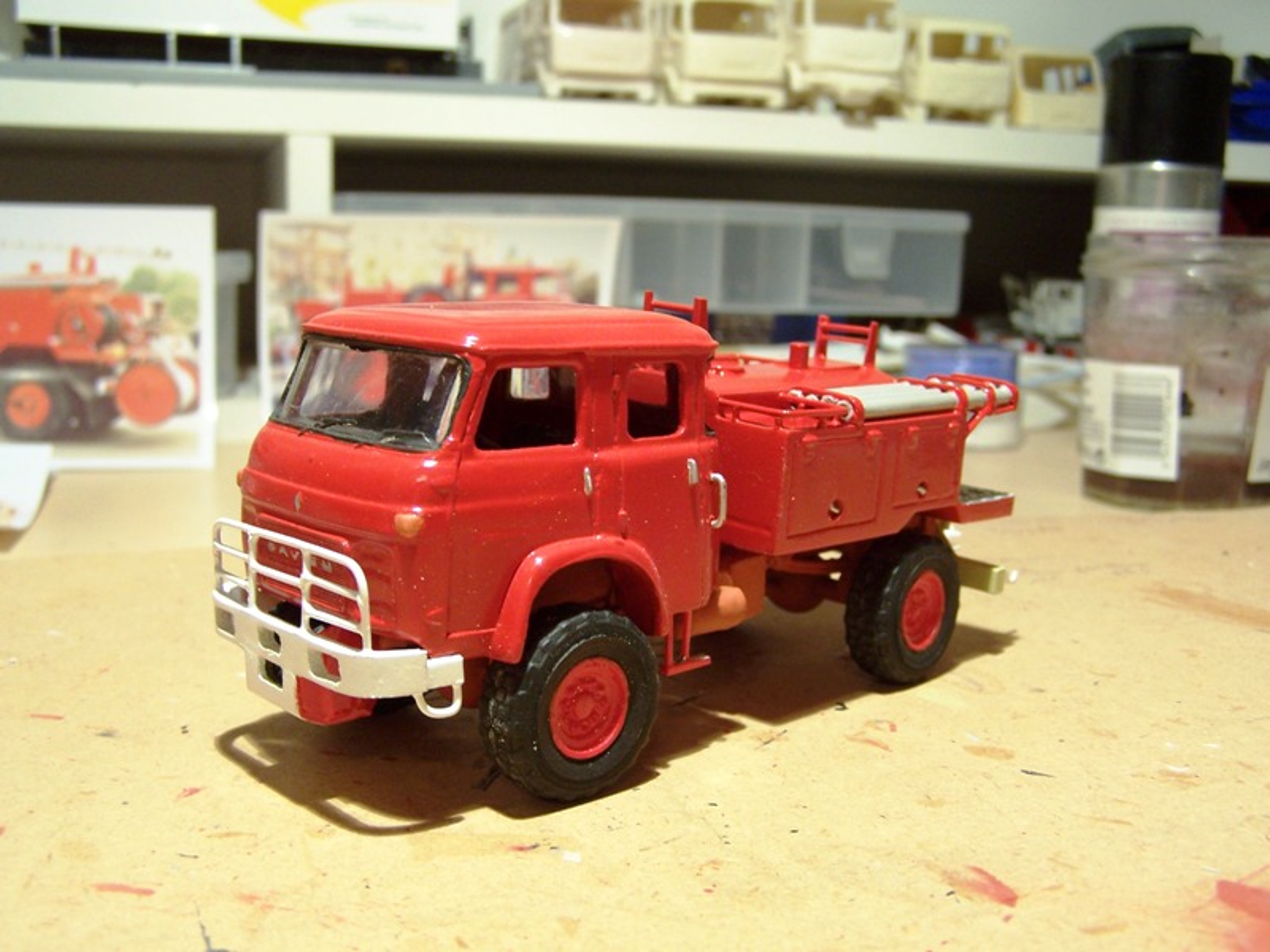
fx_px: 1394
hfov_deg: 49.0
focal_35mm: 38
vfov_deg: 37.7
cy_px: 476
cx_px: 635
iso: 140
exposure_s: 1/15
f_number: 2.8
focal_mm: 6.3
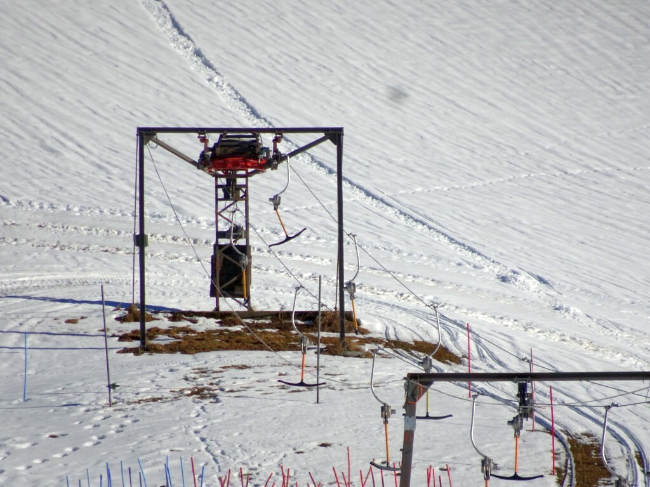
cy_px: 244
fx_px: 13520
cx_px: 325
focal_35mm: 720
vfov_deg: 2.1
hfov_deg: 2.8
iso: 80
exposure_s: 1/800
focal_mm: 123
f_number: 6.4
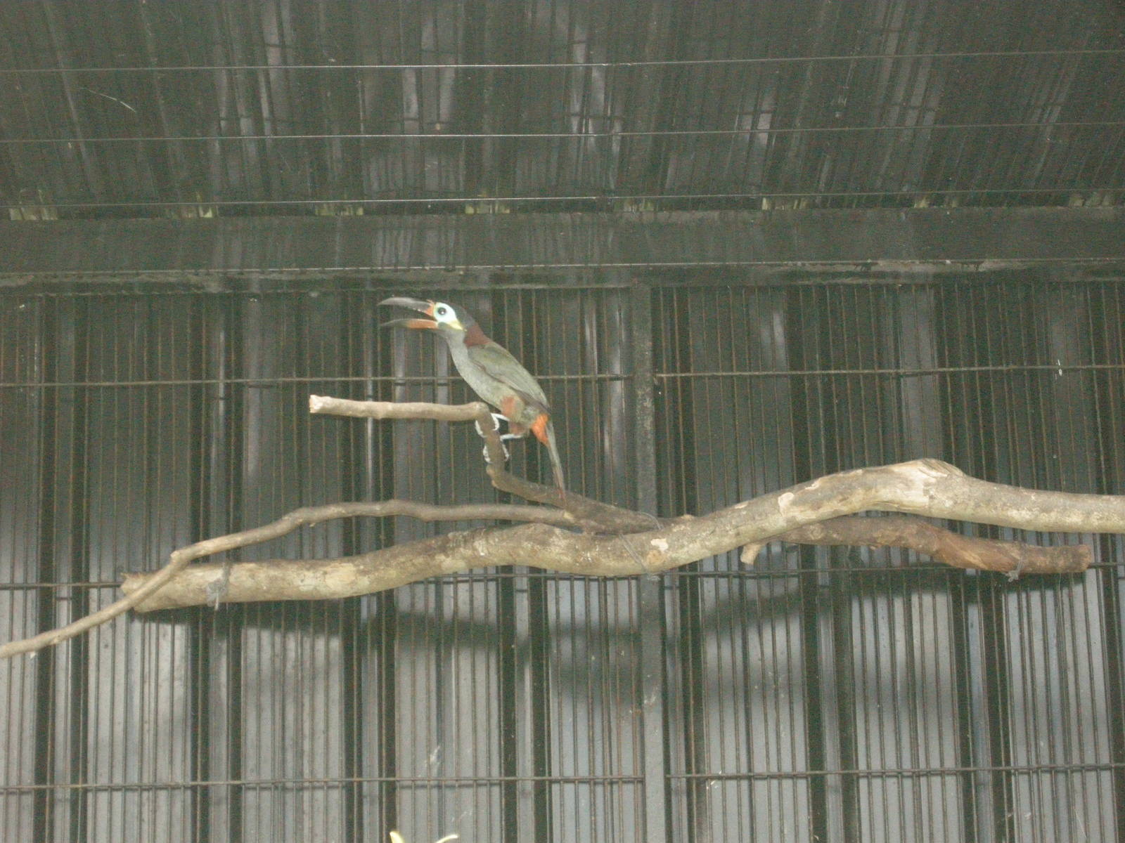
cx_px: 562
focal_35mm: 123
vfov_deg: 12.0
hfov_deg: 16.0
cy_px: 422
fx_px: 3997
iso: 800
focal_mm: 26.3
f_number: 5.3
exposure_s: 1/120
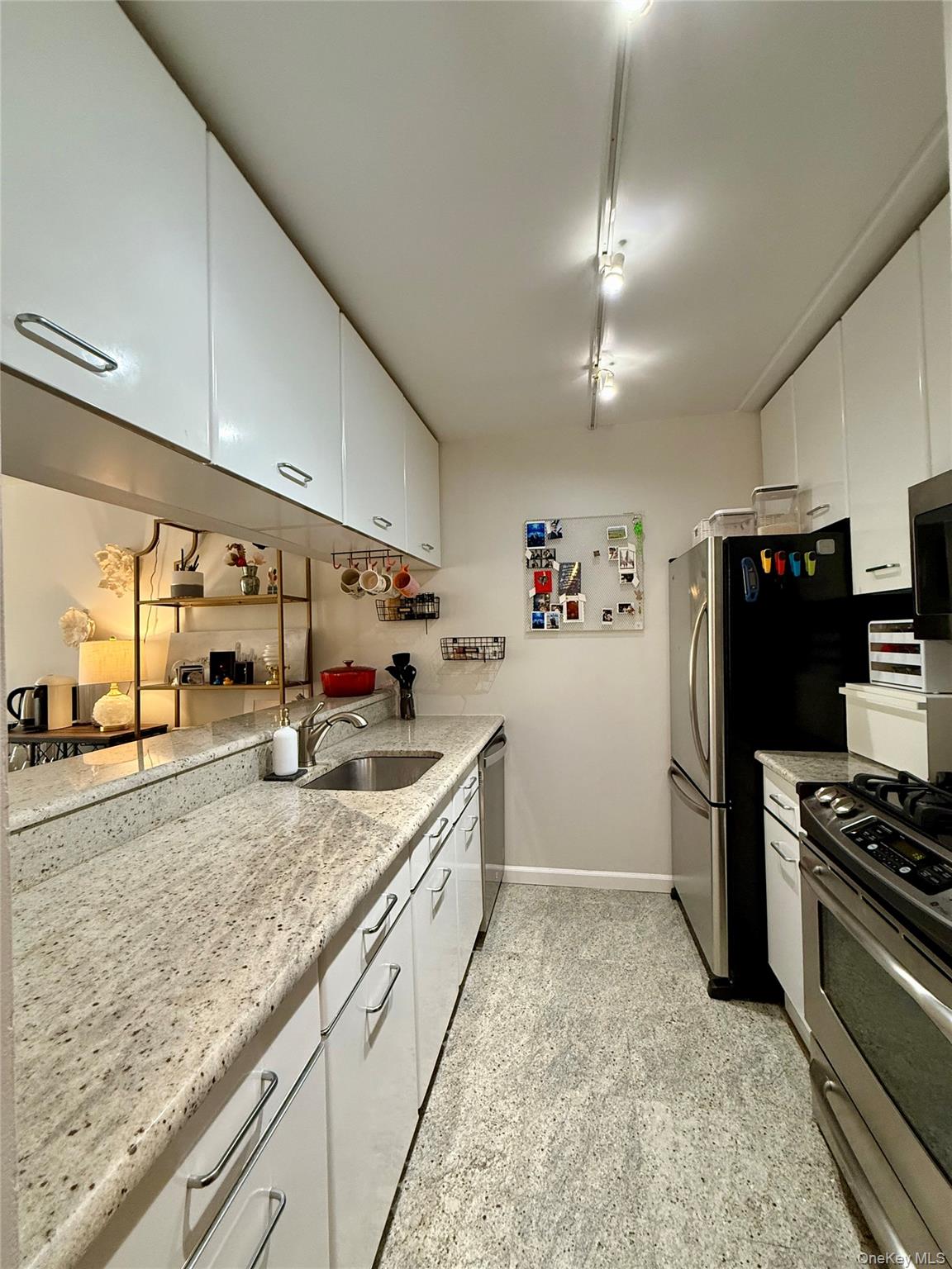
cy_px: 634
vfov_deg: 102.1
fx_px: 513
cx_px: 476
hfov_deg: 85.7
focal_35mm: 14
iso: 320
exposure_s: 1/60
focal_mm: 2.22
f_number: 2.2
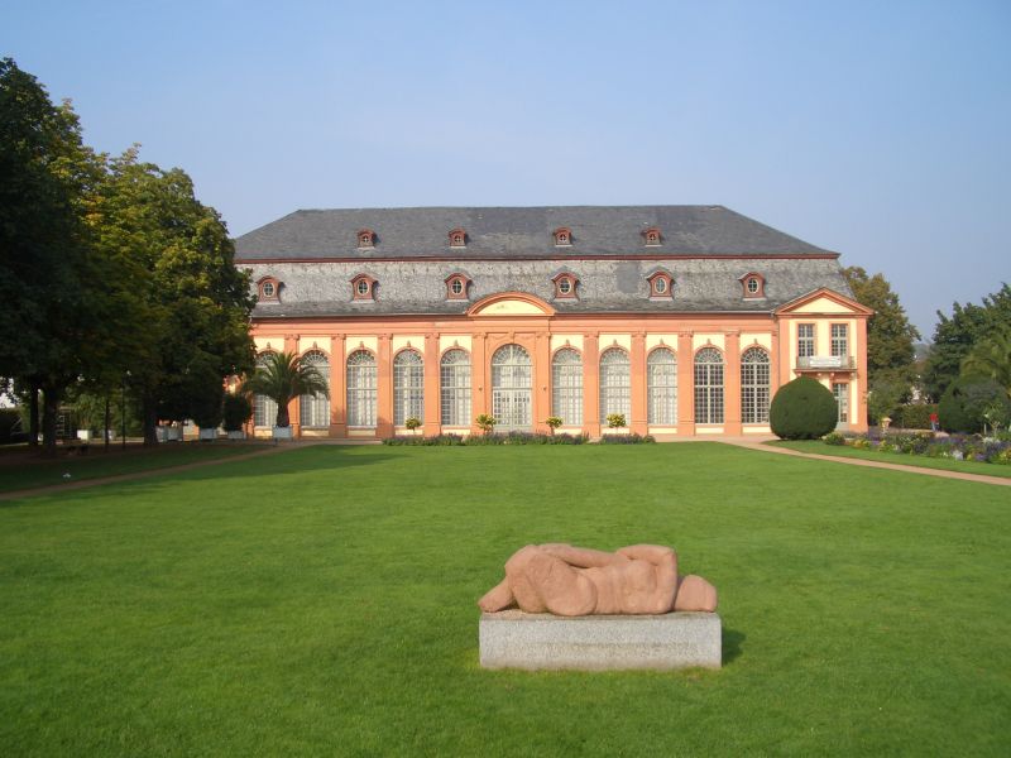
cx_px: 506
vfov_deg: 40.7
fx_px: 1022
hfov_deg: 52.6
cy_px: 379
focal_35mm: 35
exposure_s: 1/320
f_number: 4.3
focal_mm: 5.8
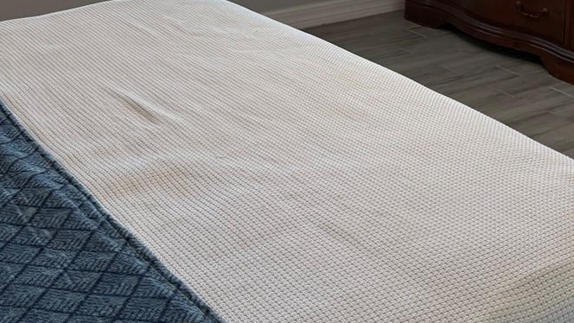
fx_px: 959
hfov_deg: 33.3
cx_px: 291
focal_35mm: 63
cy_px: -148
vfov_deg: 17.4
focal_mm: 6.76
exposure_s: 1/240
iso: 200
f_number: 1.78
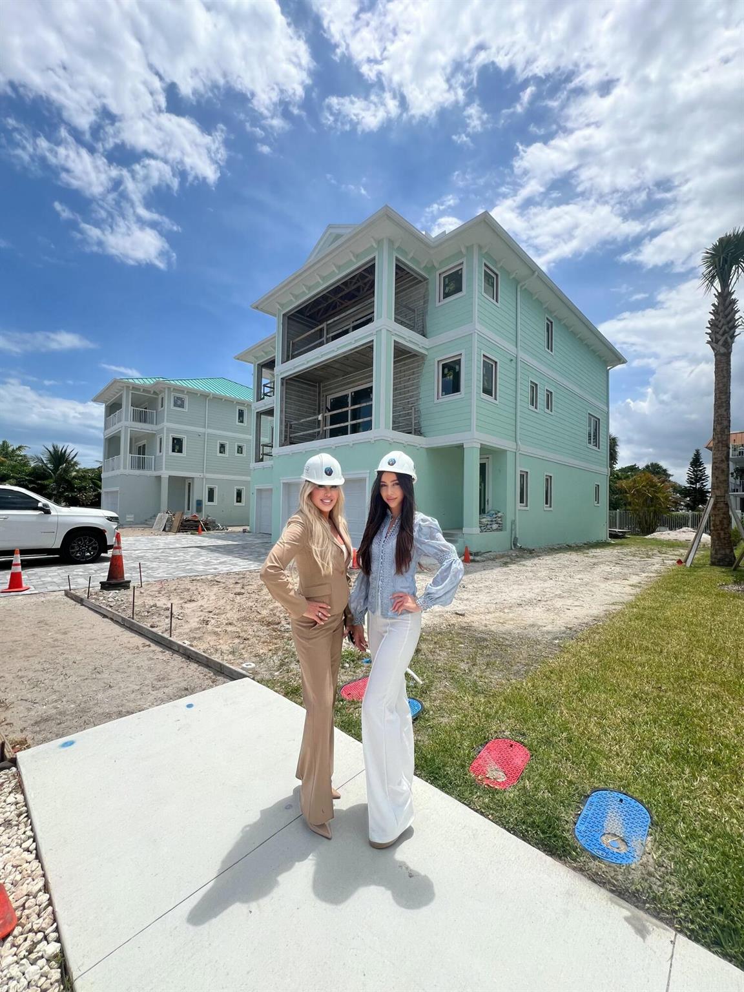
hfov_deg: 89.9
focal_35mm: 13
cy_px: 496
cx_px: 372
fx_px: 373
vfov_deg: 106.2
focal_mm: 1.57
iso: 32
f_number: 1.8
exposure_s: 1/1698
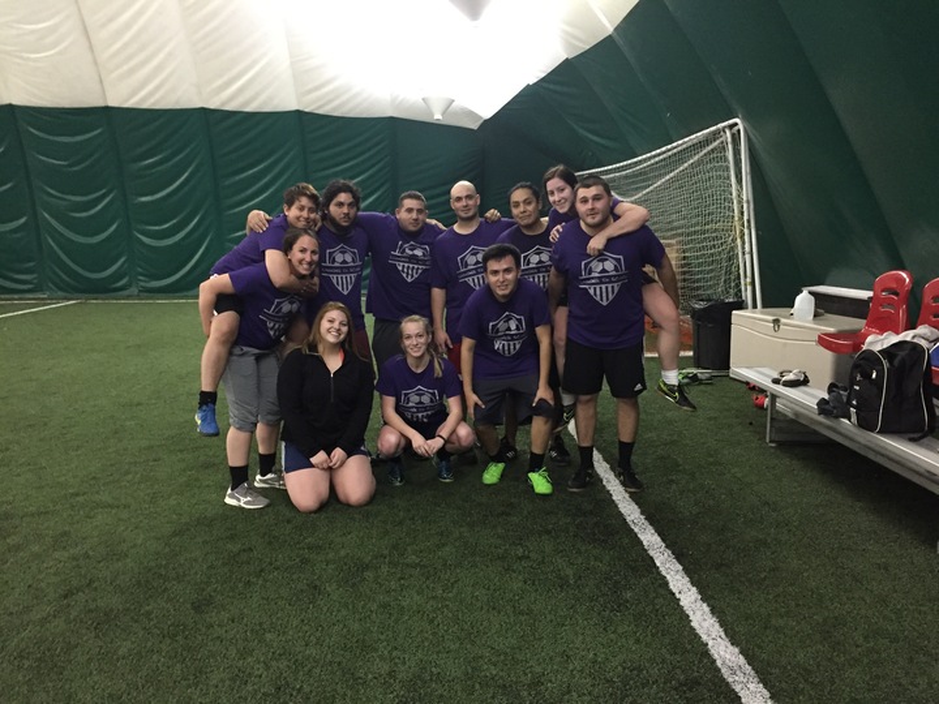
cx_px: 470
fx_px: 787
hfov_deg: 61.7
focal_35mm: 29
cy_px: 352
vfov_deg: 48.2
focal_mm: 4.15
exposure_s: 1/15
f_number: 2.2
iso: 250
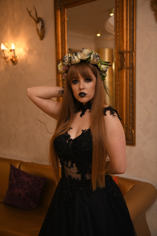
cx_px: 78
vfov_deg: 46.4
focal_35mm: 42
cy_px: 118
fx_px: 275
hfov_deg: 31.9
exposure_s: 1/250
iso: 500
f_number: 2.8
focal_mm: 42
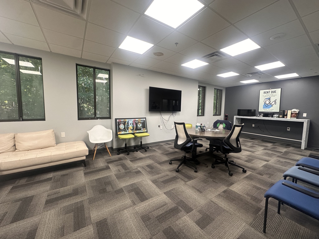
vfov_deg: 85.7
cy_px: 120
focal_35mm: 14
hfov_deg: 102.1
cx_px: 160
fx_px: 129
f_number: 2.2
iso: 160
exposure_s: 1/120
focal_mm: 2.22
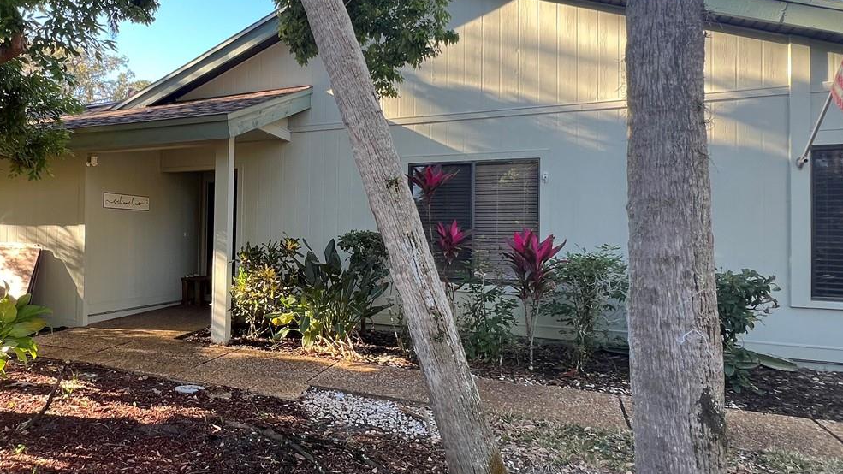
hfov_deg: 76.1
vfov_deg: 49.5
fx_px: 514
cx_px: 279
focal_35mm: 23
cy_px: 228
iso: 40
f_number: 1.8
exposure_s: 1/99
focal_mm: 1.57
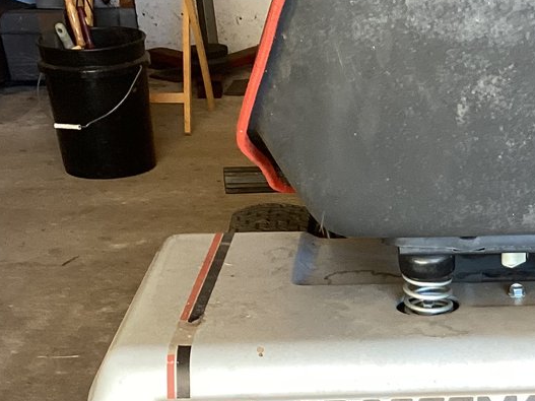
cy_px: 481
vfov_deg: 15.9
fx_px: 1375
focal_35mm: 89
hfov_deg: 21.4
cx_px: 505
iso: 125
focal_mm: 3.3
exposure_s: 1/50
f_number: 2.4
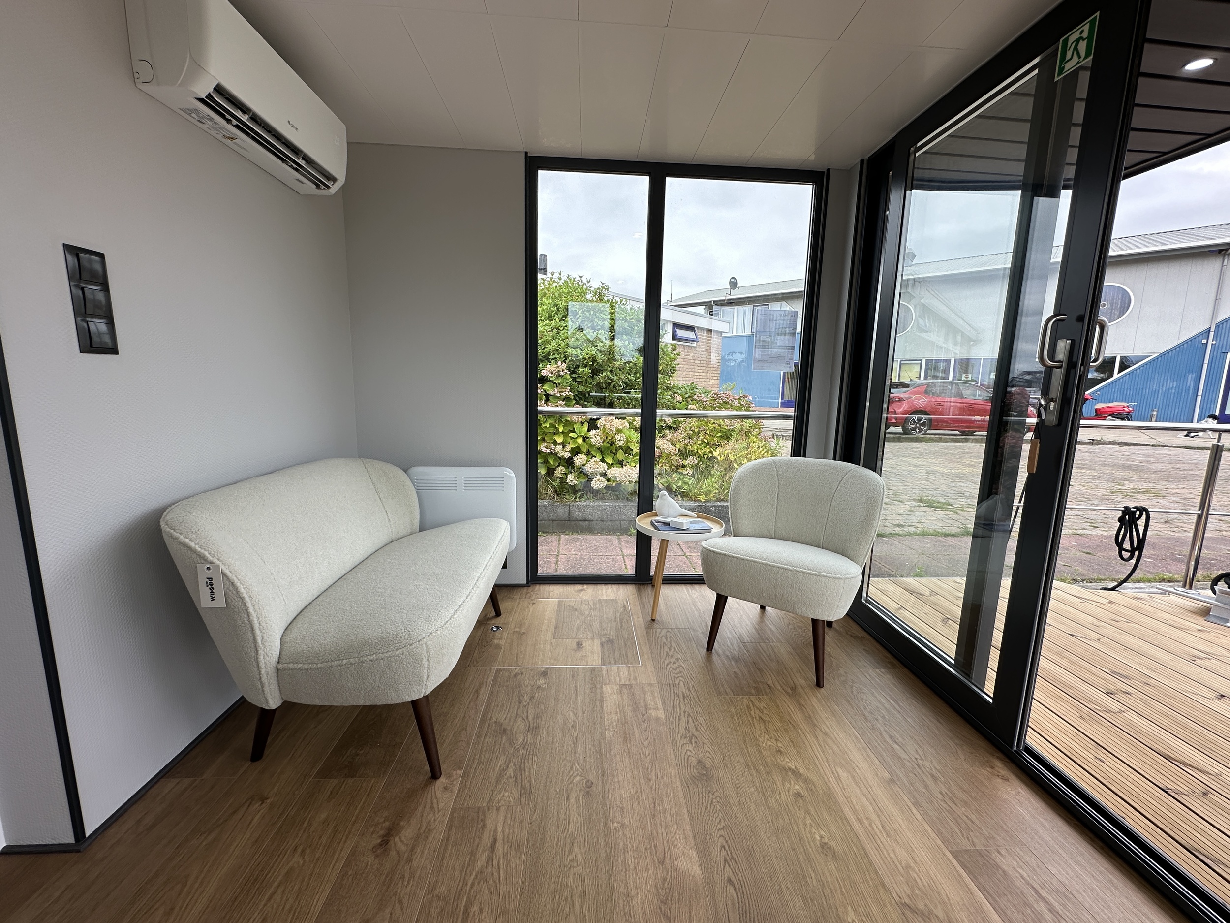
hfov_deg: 102.1
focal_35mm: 14
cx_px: 615
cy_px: 462
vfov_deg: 85.7
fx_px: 497
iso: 40
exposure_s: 1/325
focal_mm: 2.22
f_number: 2.2
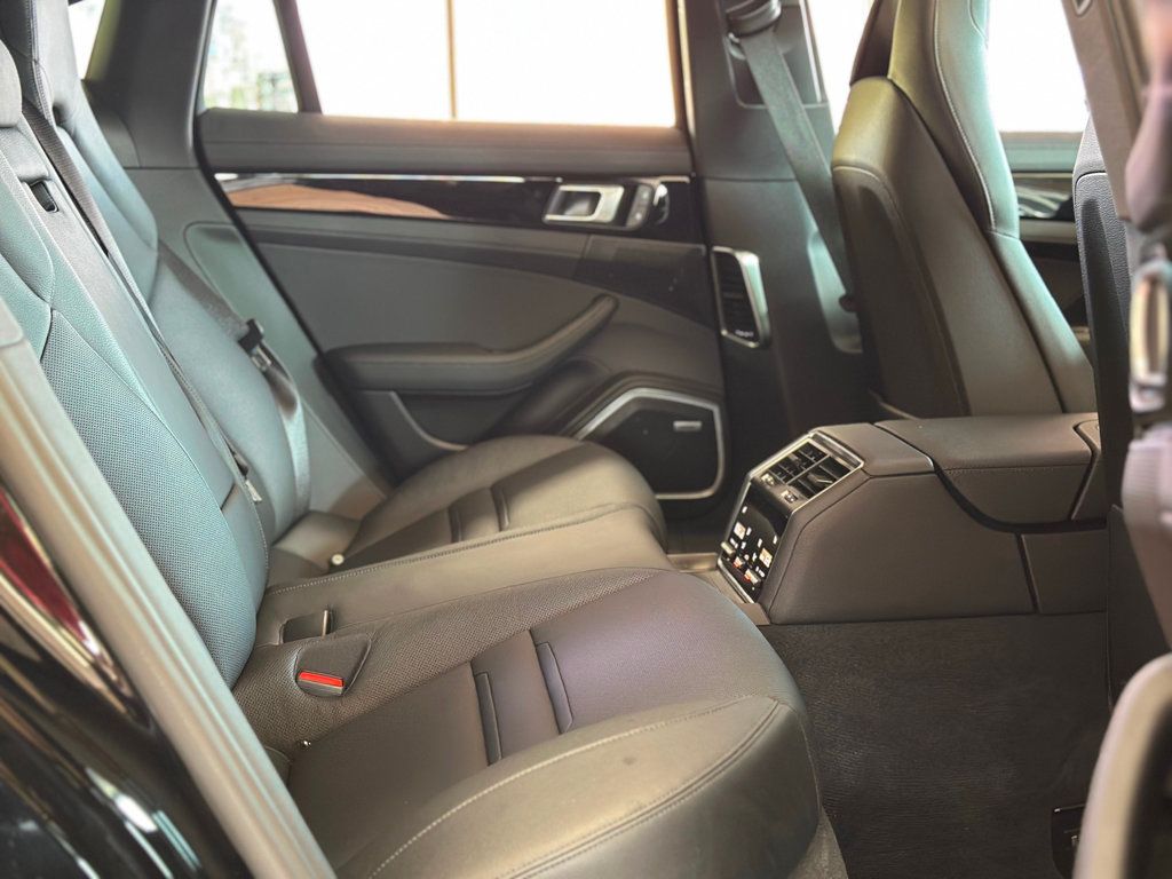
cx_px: 586
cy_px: 440
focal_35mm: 48
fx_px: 1625
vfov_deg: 30.3
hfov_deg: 39.7
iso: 500
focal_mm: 6.86
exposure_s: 1/40
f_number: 1.78
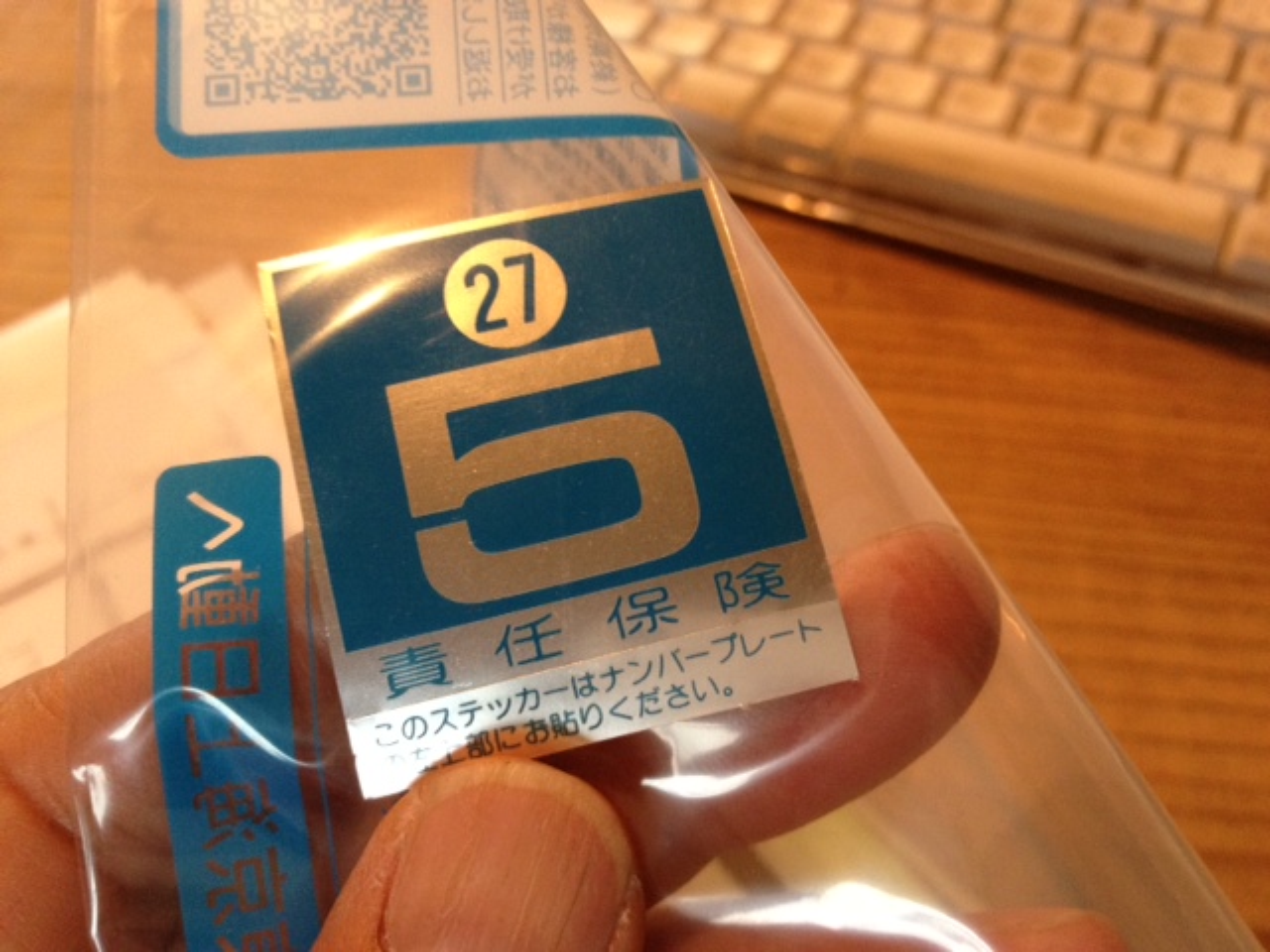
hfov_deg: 52.6
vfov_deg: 40.7
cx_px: 635
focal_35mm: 35
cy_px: 476
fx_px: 1284
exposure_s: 1/20
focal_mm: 4.28
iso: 250
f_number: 2.4
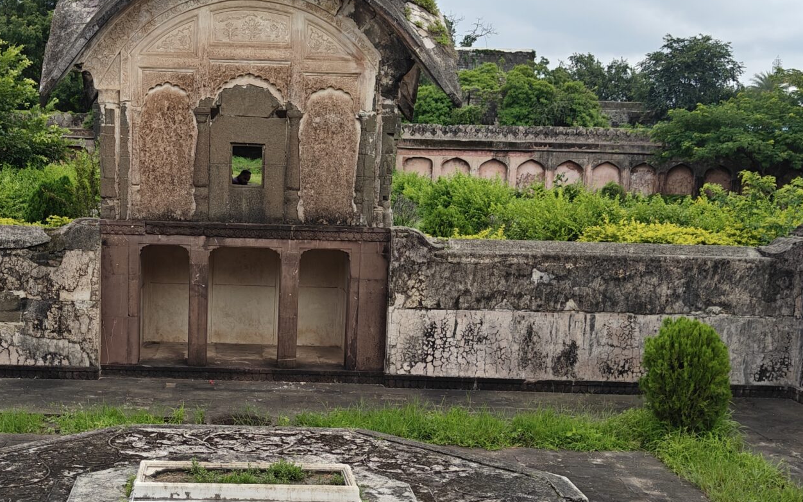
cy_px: 329
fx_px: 1138
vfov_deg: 24.8
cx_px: 249
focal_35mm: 52
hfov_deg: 38.3
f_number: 1.8
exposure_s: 1/3201
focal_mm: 5.59
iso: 50
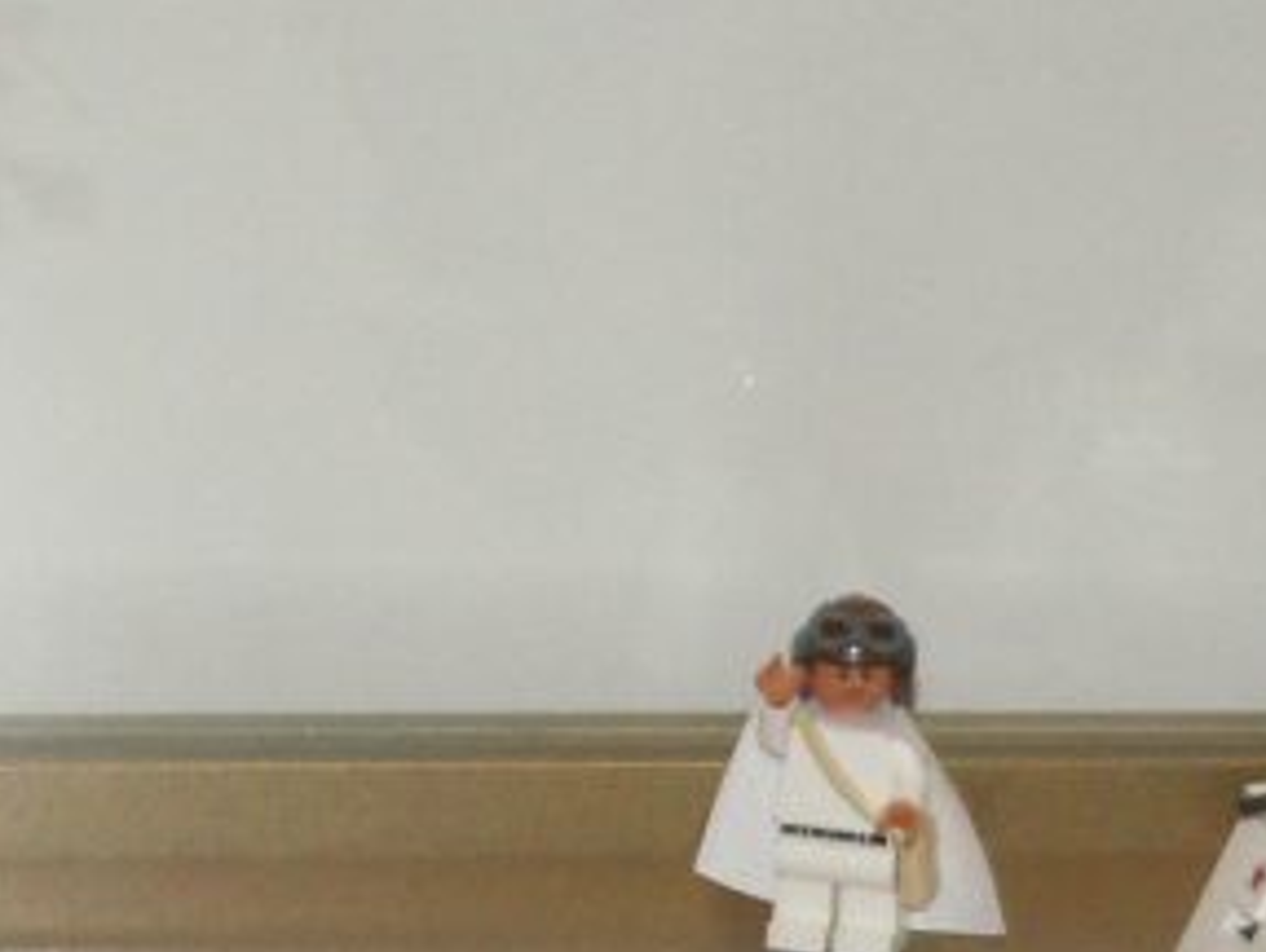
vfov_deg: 6.0
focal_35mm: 245
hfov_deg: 8.0
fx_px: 8972
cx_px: 1253
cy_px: 1604
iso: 160
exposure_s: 1/60
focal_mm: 9.21
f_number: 3.2
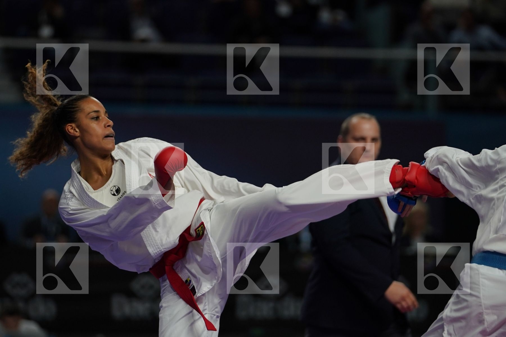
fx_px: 3710
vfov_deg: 5.2
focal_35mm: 264
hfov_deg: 7.8
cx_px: 253
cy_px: 168
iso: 640
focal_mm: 176
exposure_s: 1/1000
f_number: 2.8
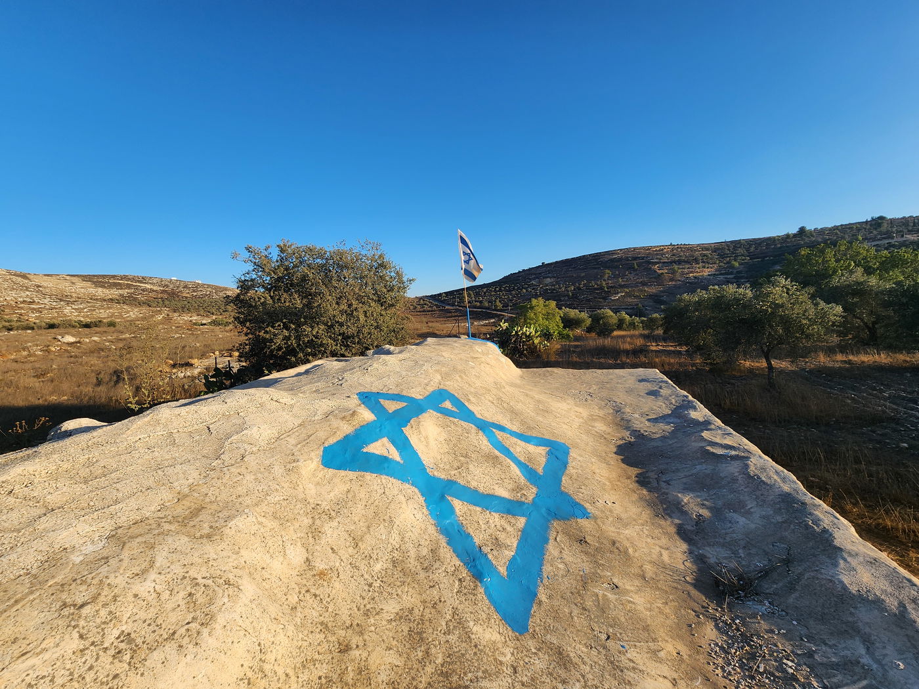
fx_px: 345
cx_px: 460
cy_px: 344
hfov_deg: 106.2
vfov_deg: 89.9
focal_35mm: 13
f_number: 2.2
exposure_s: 1/1472
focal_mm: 2.2
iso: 50
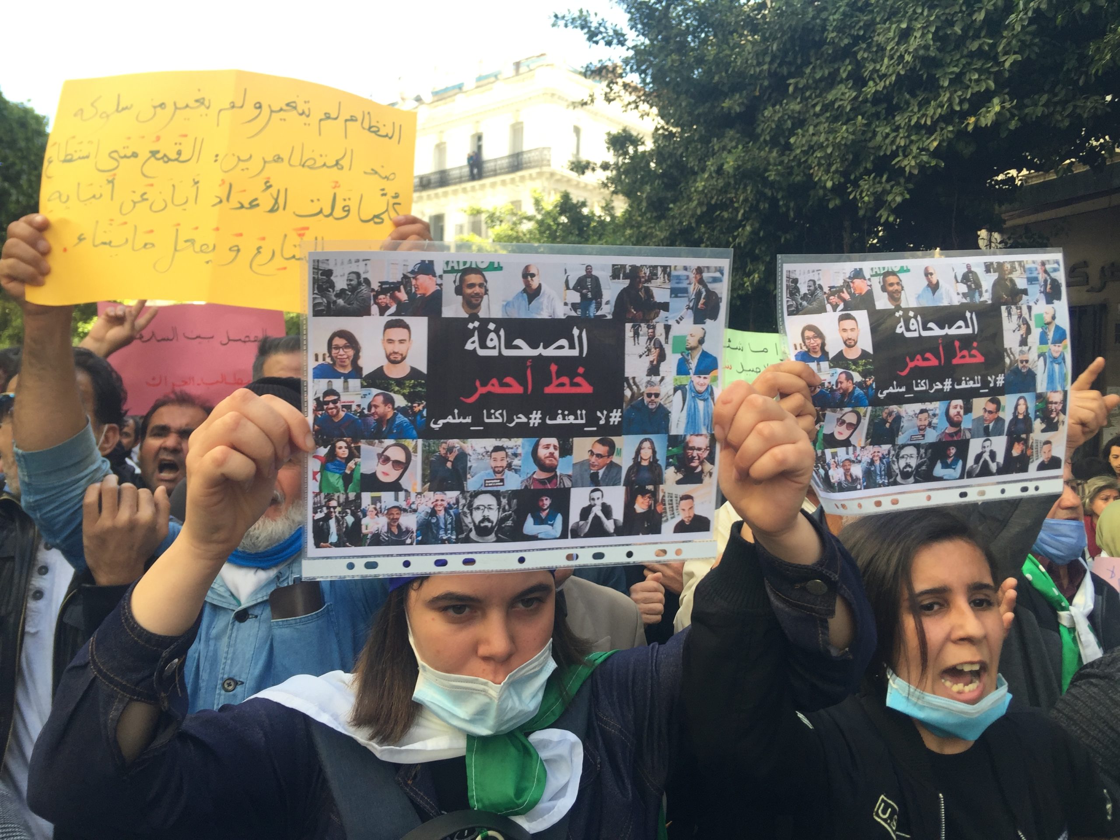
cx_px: 560
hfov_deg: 61.7
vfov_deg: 48.2
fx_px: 938
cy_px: 420
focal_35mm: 29
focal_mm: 4.15
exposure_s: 1/235
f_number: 2.2
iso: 32
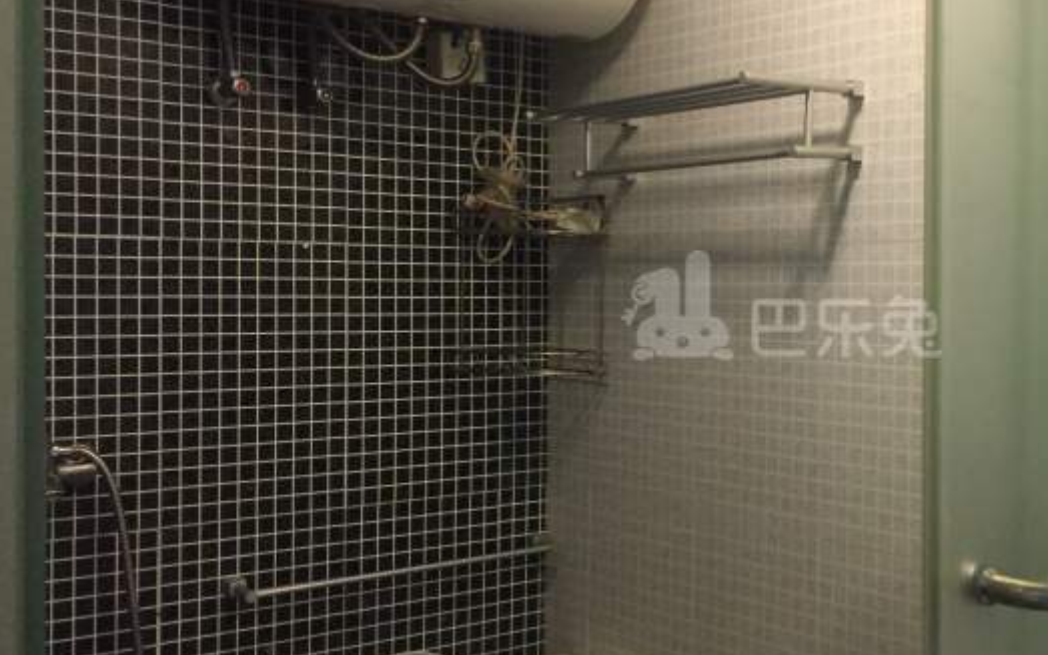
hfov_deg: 41.4
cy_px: 306
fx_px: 1343
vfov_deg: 27.4
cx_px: 781
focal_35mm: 47
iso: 250
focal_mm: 4.15
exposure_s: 1/25
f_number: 2.2
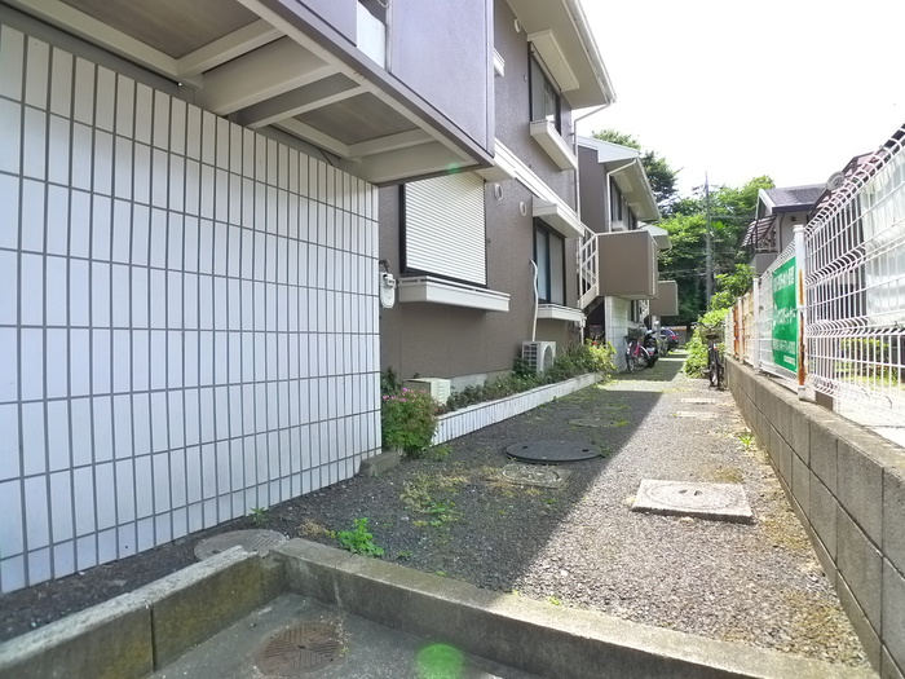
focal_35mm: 24
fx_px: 627
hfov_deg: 71.6
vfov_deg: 56.8
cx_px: 452
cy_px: 340
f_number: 2.8
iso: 400
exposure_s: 1/400
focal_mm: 5.1
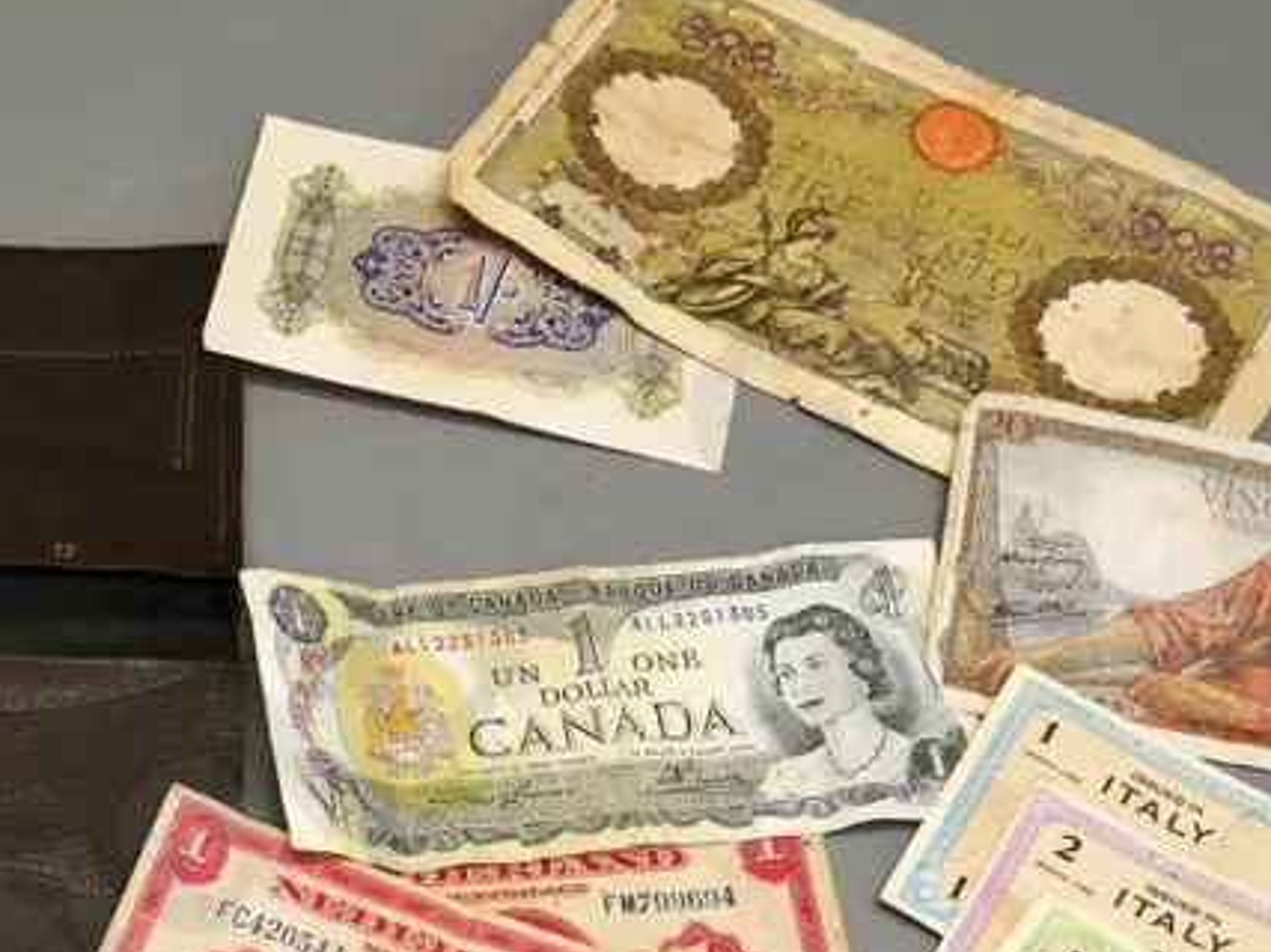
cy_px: 922
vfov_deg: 15.2
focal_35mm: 96
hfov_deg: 20.0
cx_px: 86
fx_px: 3524
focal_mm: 20
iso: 1600
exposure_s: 1/200
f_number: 5.6
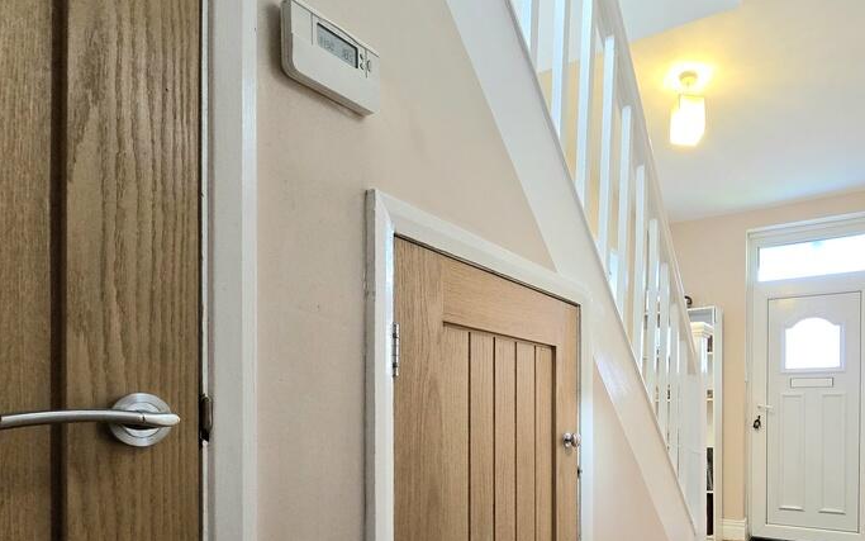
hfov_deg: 81.9
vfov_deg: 56.6
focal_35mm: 20
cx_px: 583
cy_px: 408
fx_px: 472
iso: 320
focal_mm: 2.2
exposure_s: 1/101
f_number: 2.2
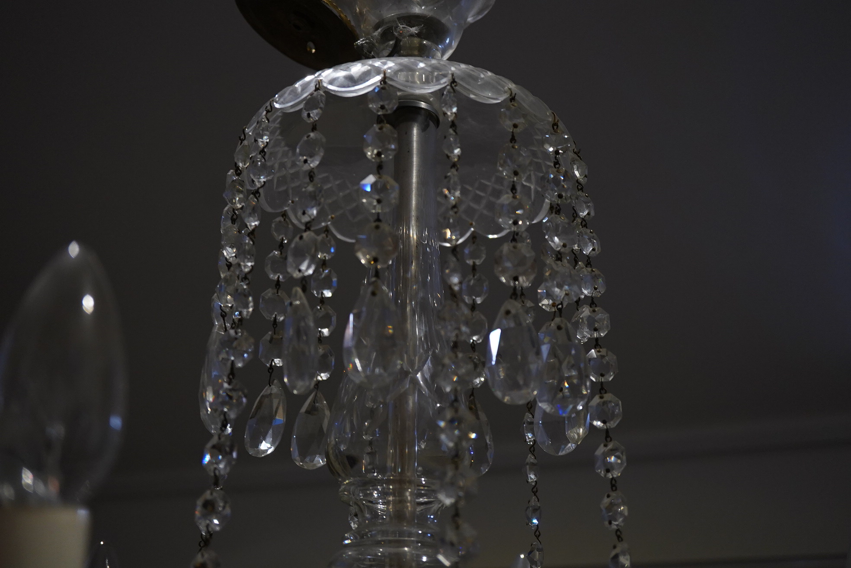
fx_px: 1064
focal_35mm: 45
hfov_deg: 43.6
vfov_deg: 29.9
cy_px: 284
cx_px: 426
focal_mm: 30
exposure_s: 1/125
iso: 1250
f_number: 3.5
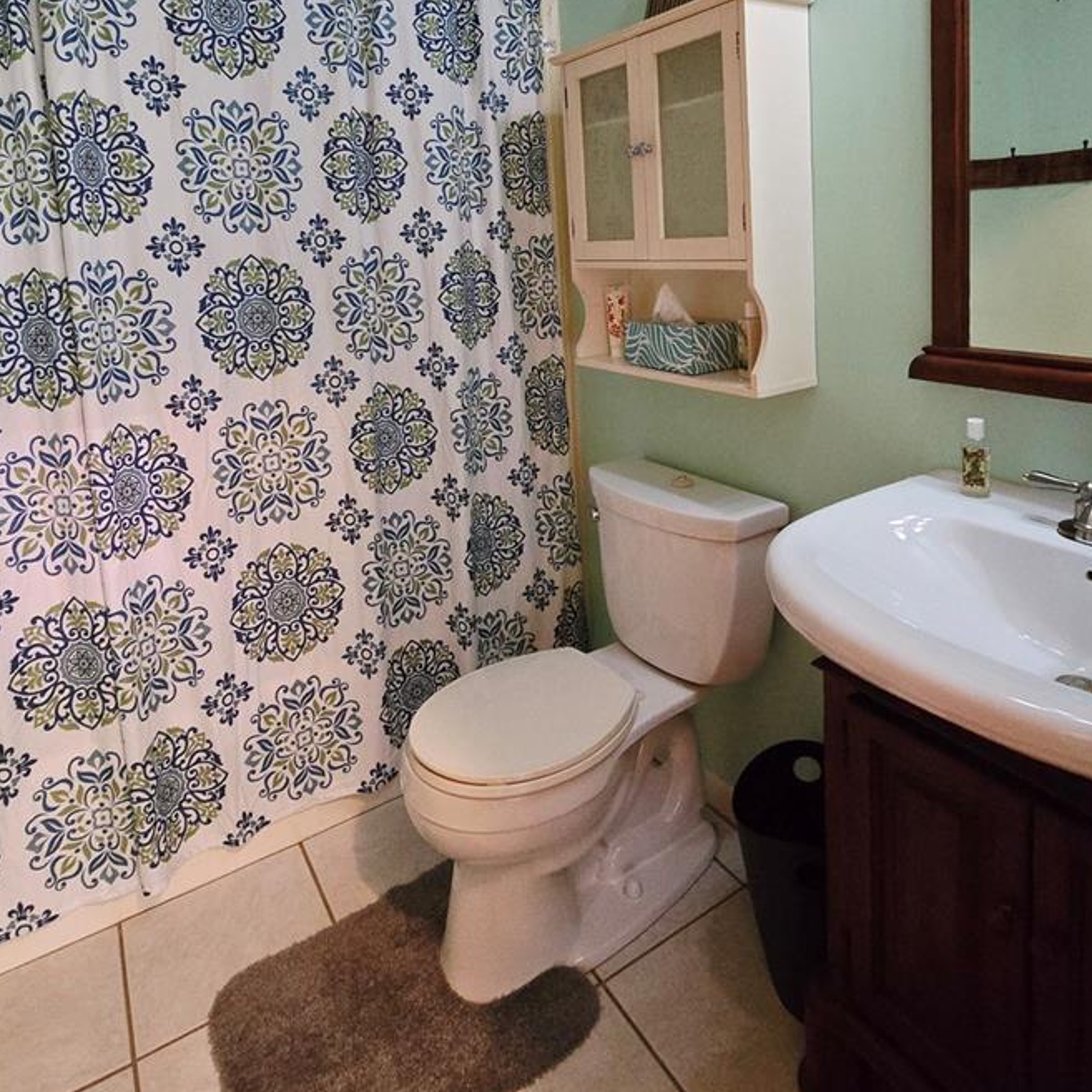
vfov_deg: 69.0
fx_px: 749
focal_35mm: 21
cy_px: 321
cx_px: 610
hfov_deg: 71.9
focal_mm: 2.2
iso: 1250
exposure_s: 1/40
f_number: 2.2
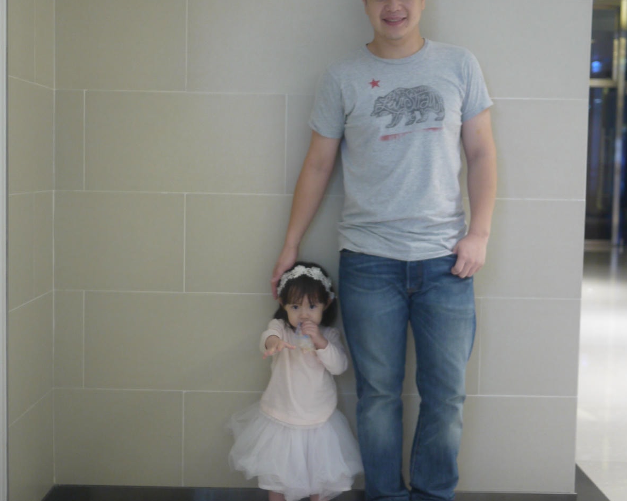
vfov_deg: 28.6
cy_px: 232
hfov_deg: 35.4
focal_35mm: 53
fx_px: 983
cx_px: 314
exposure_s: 1/60
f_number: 1.7
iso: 320
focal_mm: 20
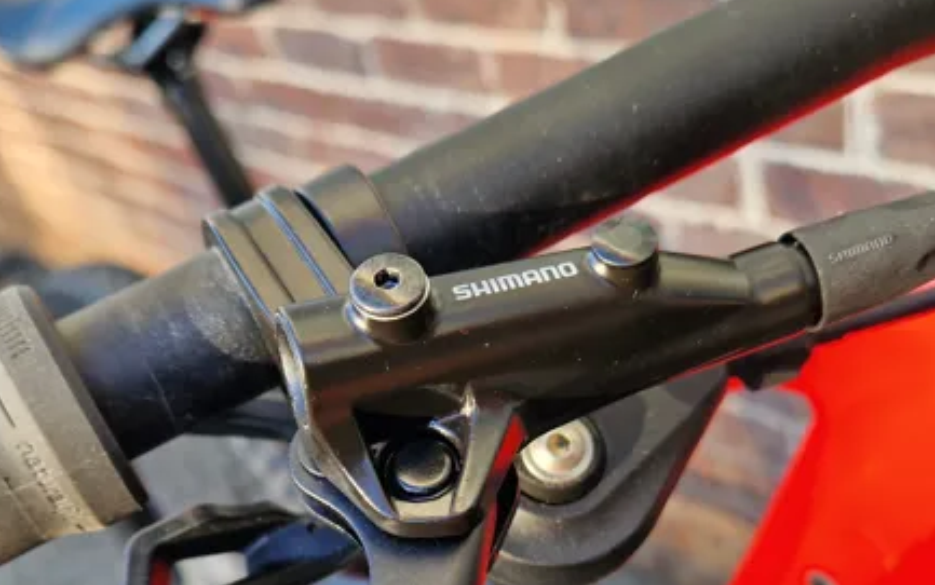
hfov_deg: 44.3
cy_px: 503
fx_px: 1147
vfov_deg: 27.8
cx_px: 477
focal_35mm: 45
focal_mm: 5.4
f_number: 1.8
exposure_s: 1/180
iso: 50
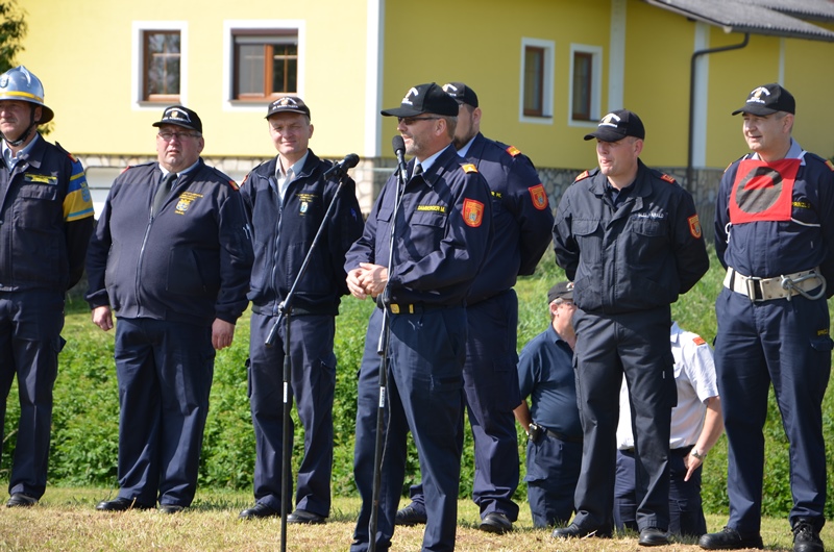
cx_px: 417
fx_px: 3641
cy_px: 276
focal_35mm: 158
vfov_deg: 8.7
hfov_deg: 13.1
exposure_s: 1/200
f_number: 6.3
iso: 100
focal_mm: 105
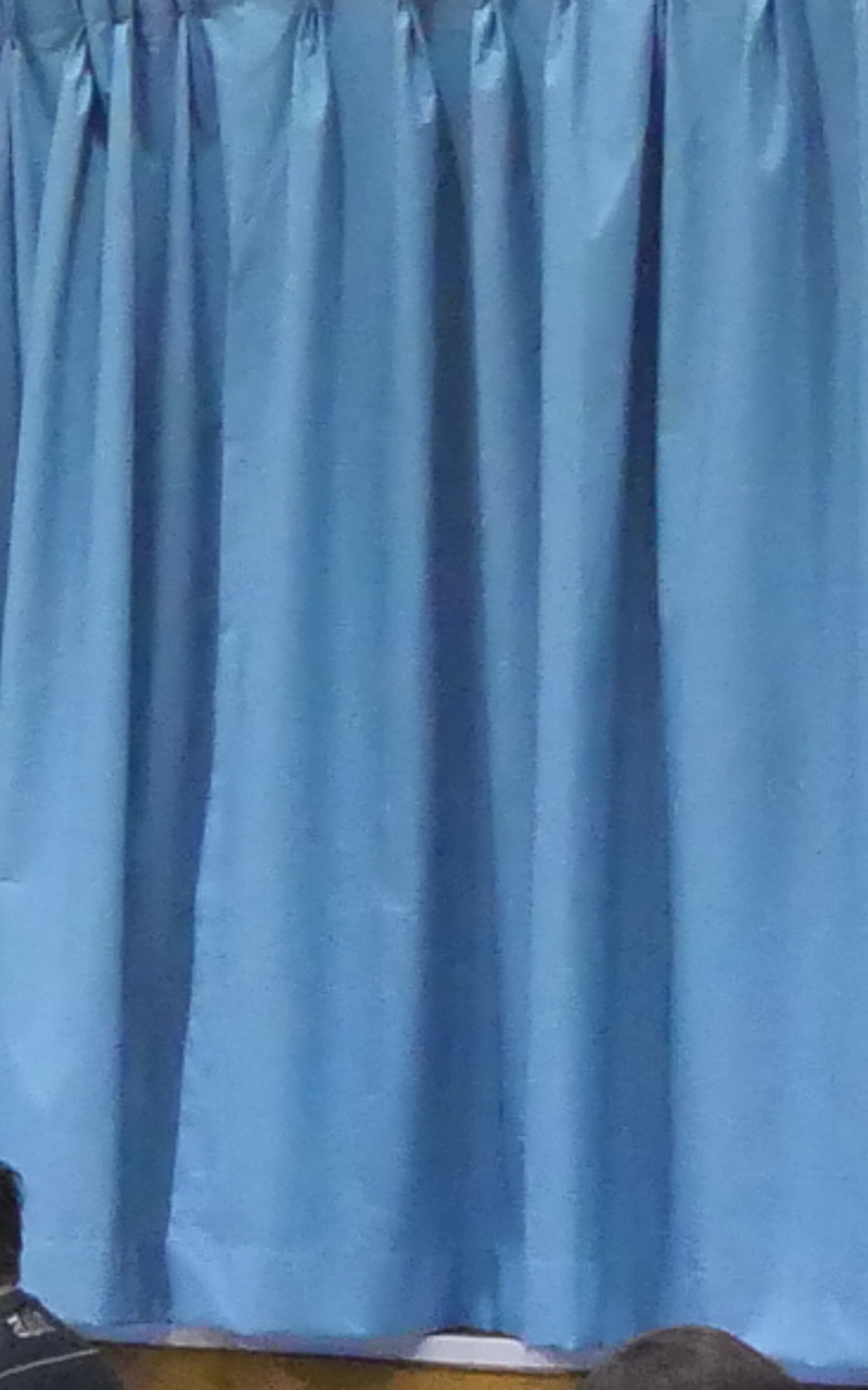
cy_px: 963
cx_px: -3325
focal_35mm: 155
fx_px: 5870
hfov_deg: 6.0
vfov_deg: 13.5
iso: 3200
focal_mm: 12
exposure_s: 1/40
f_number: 6.3
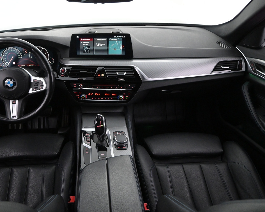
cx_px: 102
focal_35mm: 30
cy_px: 105
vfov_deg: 49.1
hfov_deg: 58.8
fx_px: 232
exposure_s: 1/50
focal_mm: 17
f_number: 3.5
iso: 2500
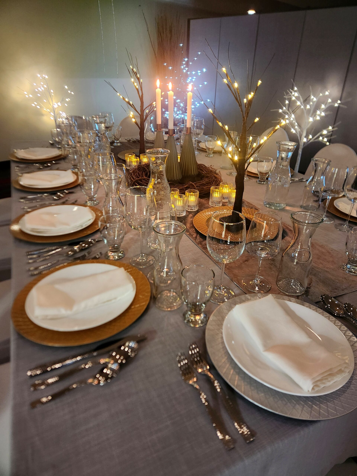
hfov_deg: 58.9
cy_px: 238
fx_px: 316
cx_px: 178
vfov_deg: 73.9
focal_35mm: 23
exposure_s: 1/30
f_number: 1.8
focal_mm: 5.4
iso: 640
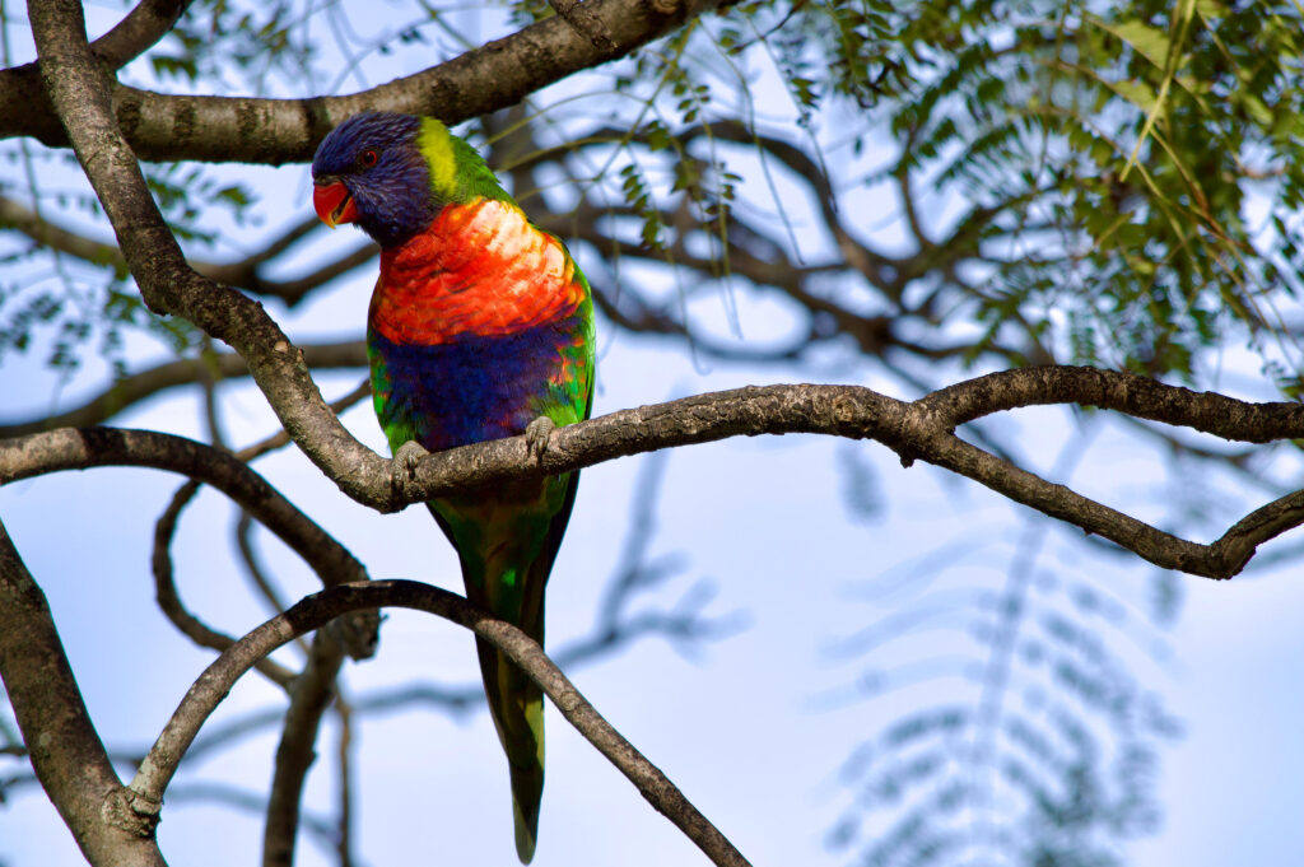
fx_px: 10586
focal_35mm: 292
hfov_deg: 7.0
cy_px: 434
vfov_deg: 4.7
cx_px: 652
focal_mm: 195
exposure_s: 1/500
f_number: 6.3
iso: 100
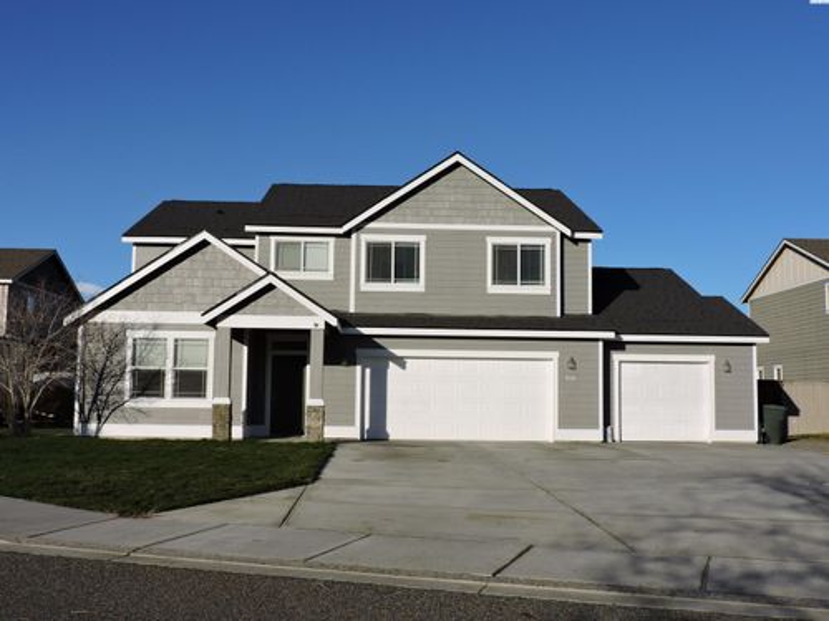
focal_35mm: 40
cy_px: 310
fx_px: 958
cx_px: 414
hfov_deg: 46.8
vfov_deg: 36.0
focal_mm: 7.1
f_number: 4.2
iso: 100
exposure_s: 1/1250
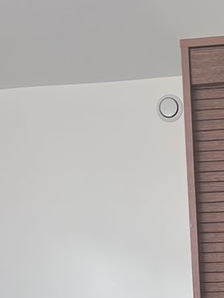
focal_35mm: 70
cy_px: 349
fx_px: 603
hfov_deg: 19.6
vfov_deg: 25.2
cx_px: 283
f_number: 1.5
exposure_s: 1/44
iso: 500
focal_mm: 5.7
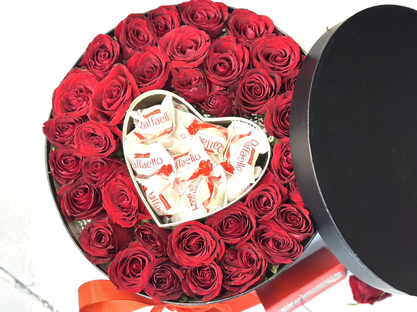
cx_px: 208
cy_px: 156
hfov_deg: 39.7
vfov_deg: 30.3
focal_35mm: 48
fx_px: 578
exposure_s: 1/100
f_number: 1.78
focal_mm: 6.86
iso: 100
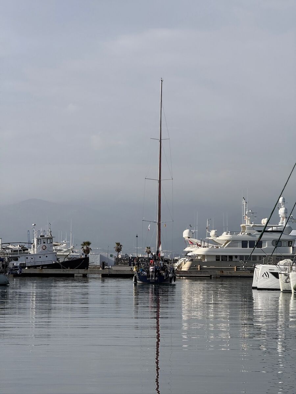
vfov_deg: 16.4
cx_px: 148
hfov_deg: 12.3
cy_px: 197
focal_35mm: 120
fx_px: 1368
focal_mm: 15.66
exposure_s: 1/2212
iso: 50
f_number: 2.8
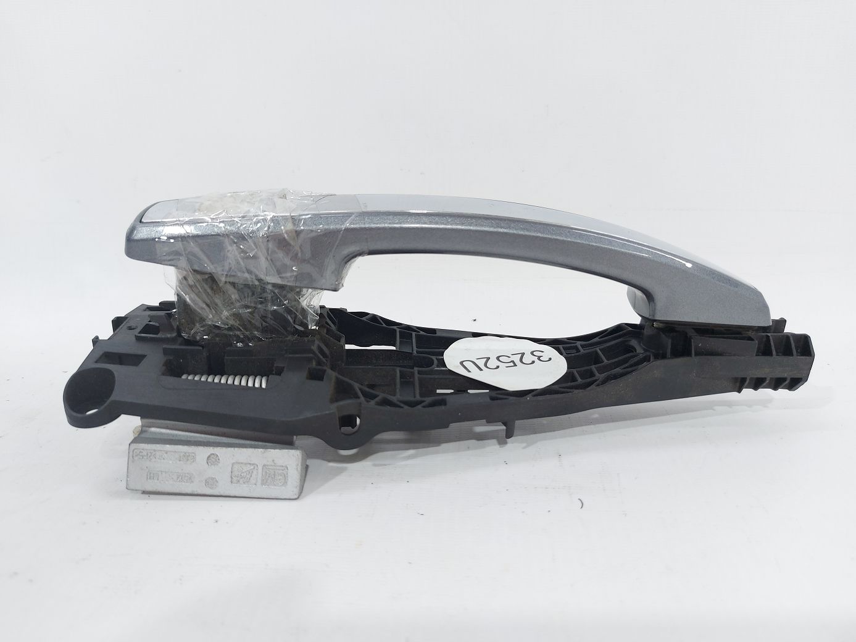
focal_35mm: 24
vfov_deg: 56.8
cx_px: 428
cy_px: 321
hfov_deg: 71.6
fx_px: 593
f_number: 1.8
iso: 64
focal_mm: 5.23
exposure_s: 1/50
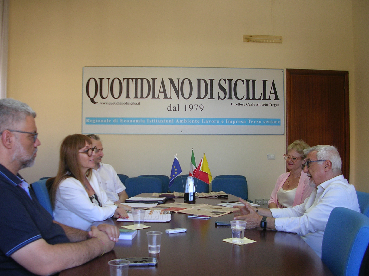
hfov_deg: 49.0
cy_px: 138
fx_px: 405
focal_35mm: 38
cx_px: 184
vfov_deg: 37.7
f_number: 2.8
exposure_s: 1/38.7
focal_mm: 5.8
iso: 50
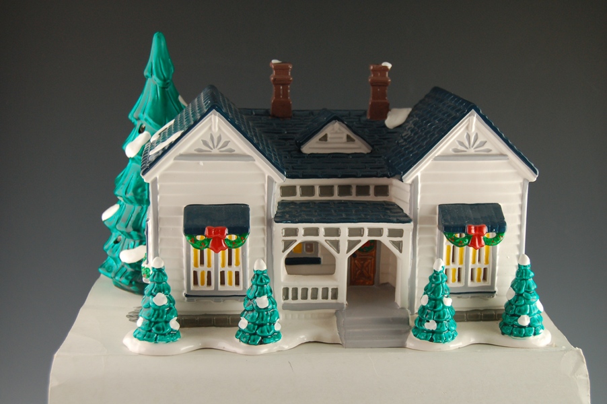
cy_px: 202
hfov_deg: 31.9
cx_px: 304
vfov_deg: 21.5
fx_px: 1061
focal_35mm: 63
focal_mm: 42
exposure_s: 1/50
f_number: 5.3
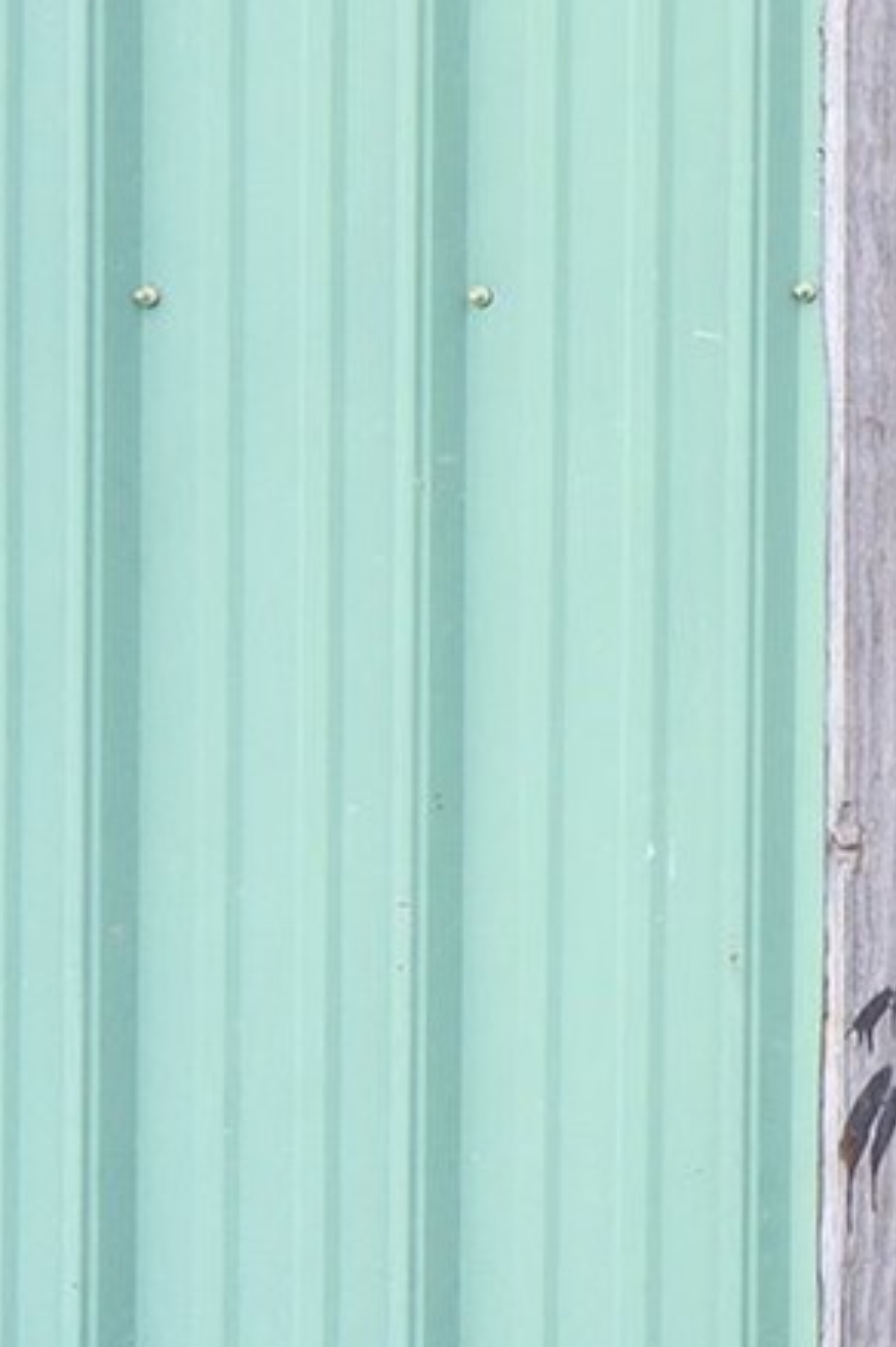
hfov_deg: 10.1
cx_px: 3007
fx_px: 2430
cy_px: 940
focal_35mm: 65
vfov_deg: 30.7
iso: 1250
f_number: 11
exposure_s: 1/80
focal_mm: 14
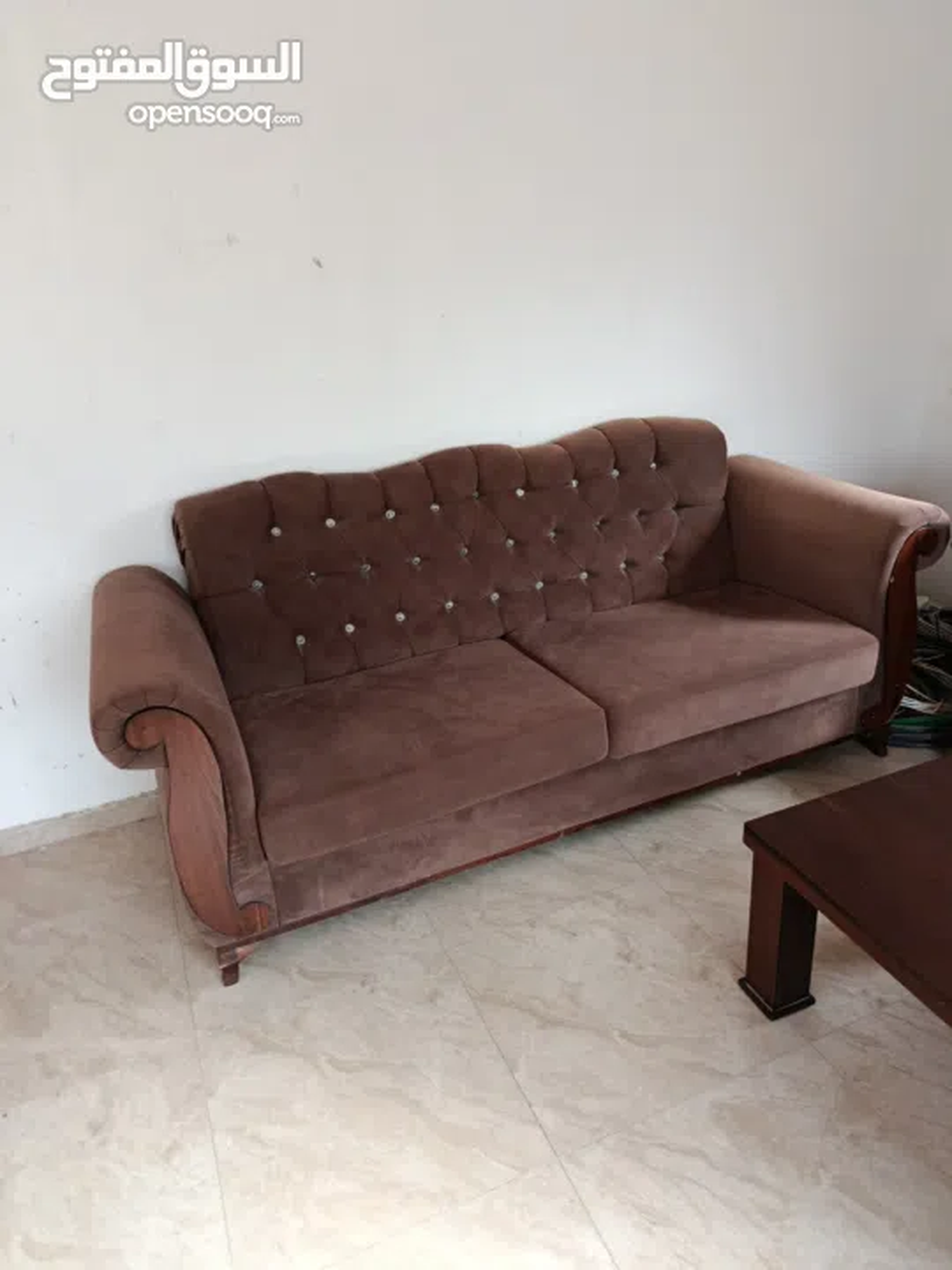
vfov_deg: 71.6
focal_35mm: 24
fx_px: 880
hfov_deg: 56.8
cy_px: 635
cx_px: 476
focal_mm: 5.24
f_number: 1.7
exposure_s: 1/100
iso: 481
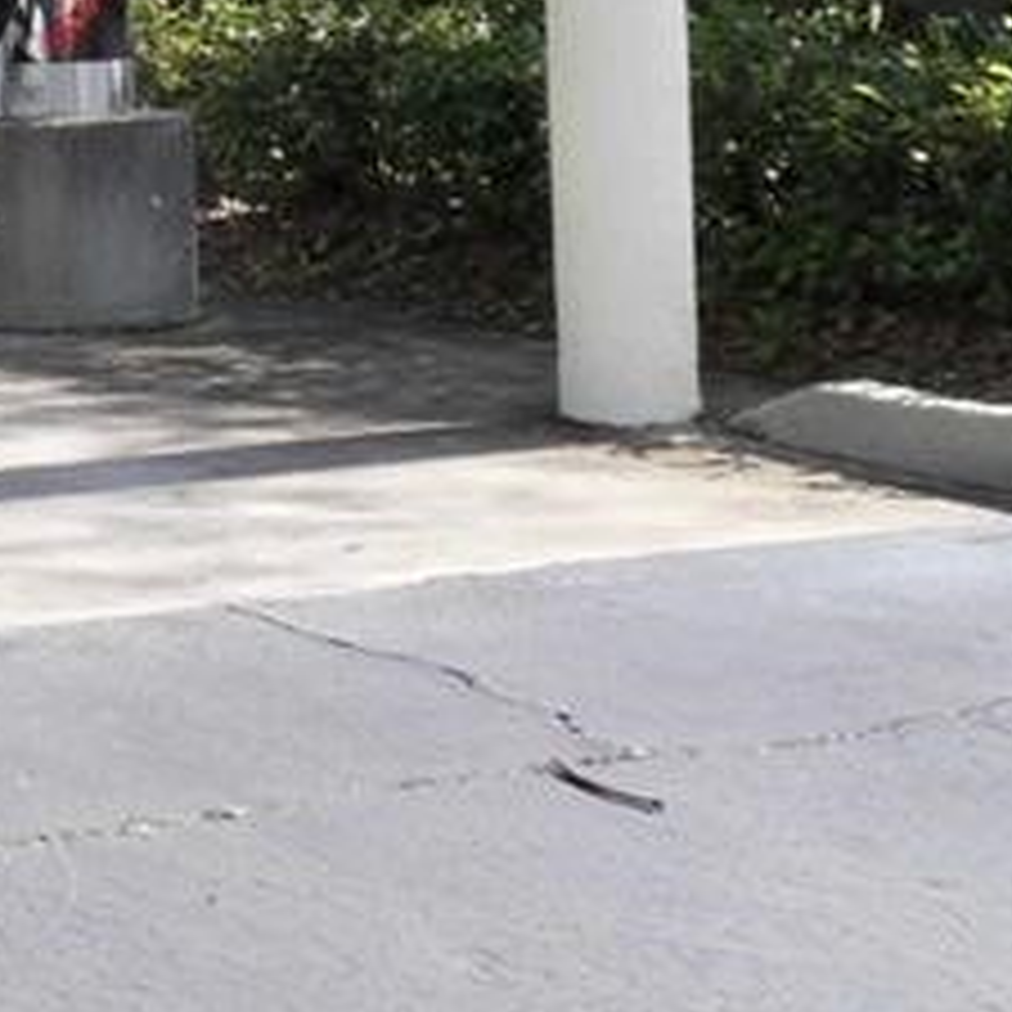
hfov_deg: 14.0
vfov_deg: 14.8
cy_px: -292
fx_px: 3738
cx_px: -679
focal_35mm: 113
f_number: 3.9
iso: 80
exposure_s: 1/250
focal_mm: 6.3
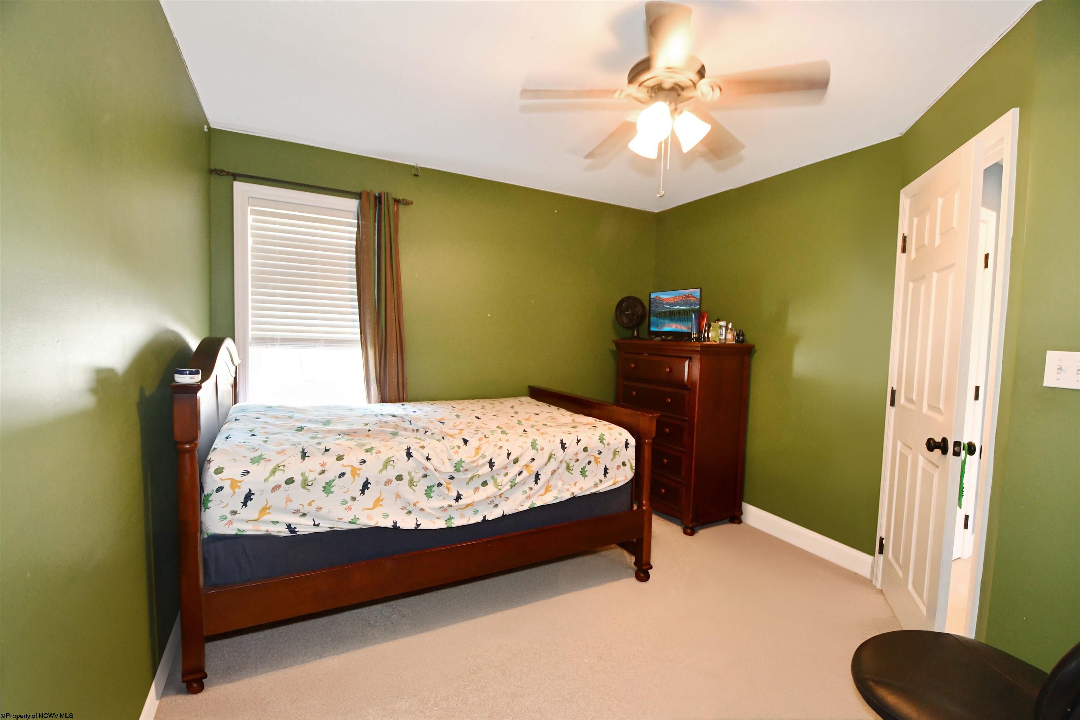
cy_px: 360
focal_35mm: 15
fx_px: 450
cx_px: 540
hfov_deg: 100.4
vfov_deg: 77.3
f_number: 4
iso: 1400
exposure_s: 1/60
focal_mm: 10
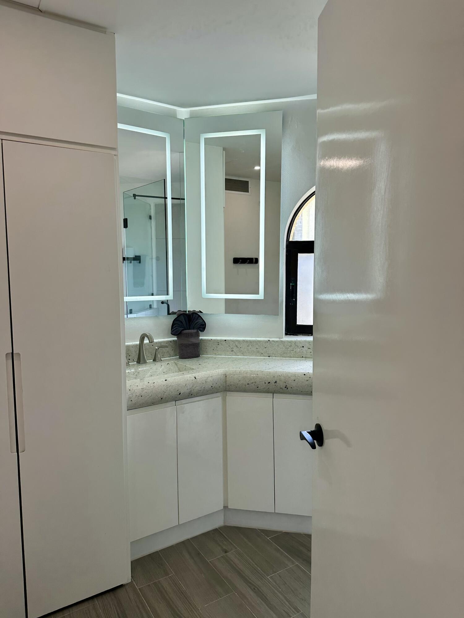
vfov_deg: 71.6
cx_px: 232
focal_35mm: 24
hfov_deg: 56.8
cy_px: 309
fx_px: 429
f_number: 1.78
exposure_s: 1/120
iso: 100
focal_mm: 6.86
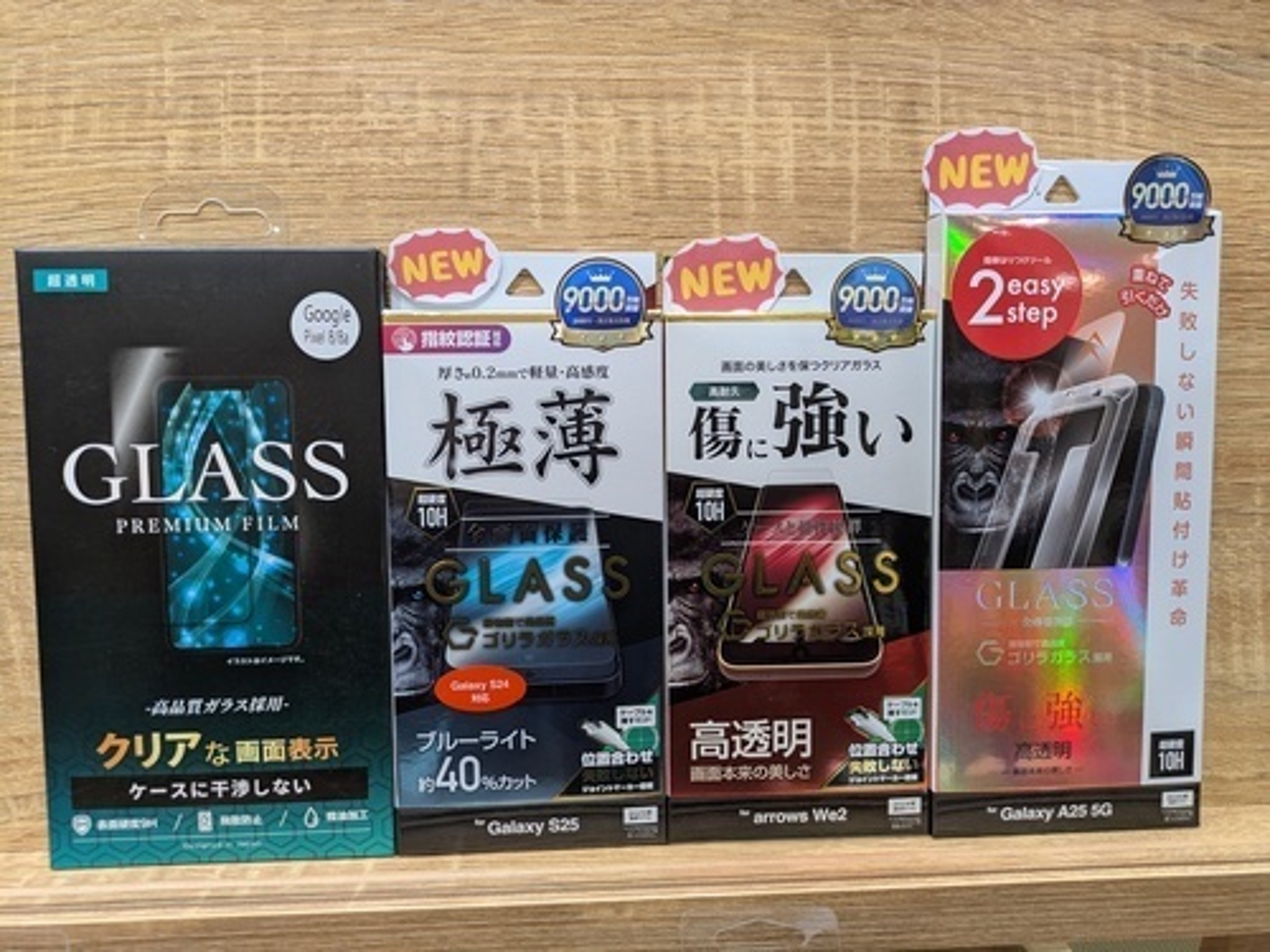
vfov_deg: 54.9
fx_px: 917
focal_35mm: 25
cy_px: 476
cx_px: 635
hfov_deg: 69.4
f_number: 1.89
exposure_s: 1/25
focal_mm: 5.43
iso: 56
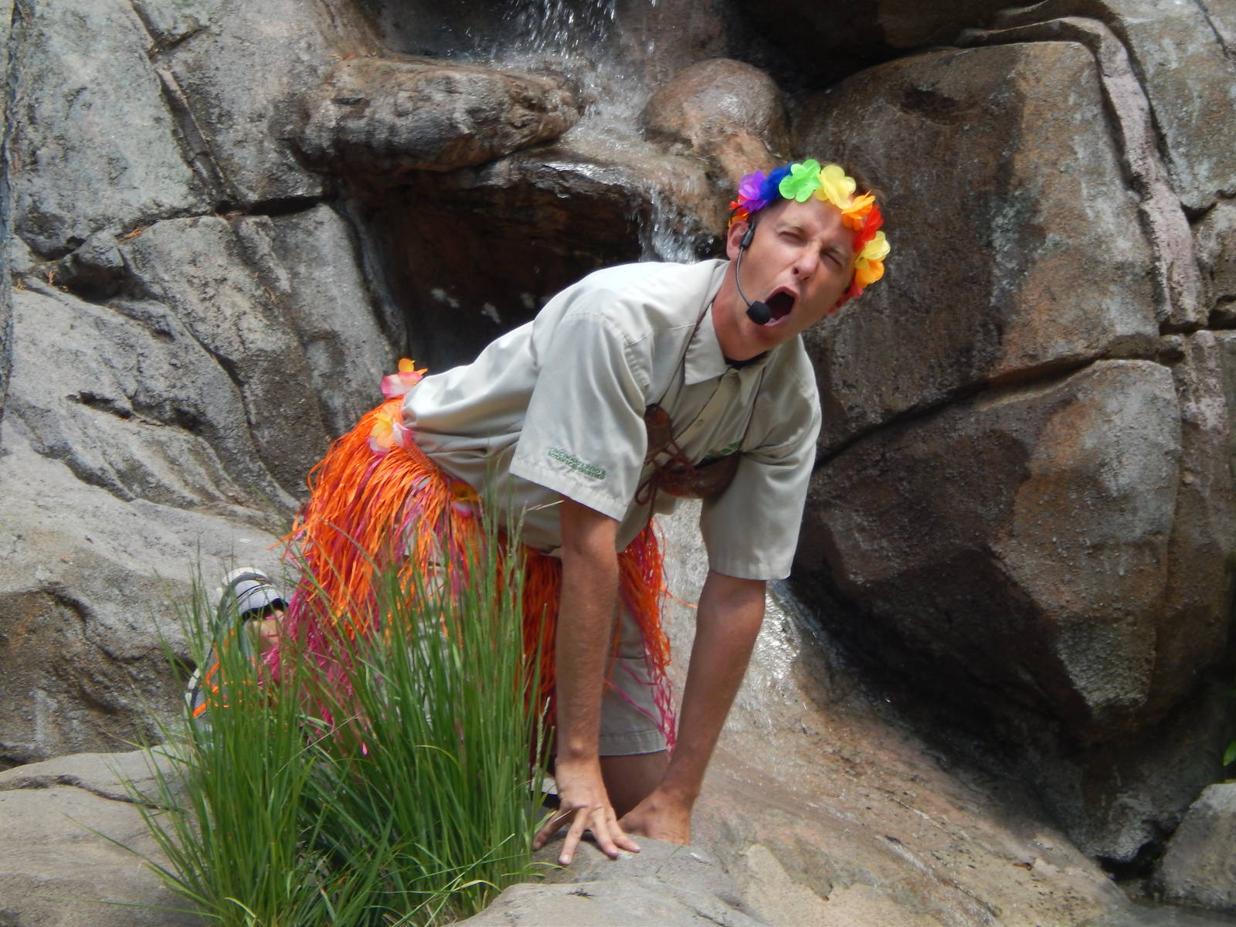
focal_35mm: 252
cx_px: 618
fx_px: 8998
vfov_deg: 5.9
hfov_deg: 7.9
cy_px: 464
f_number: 5.6
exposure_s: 1/200
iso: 125
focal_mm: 44.9
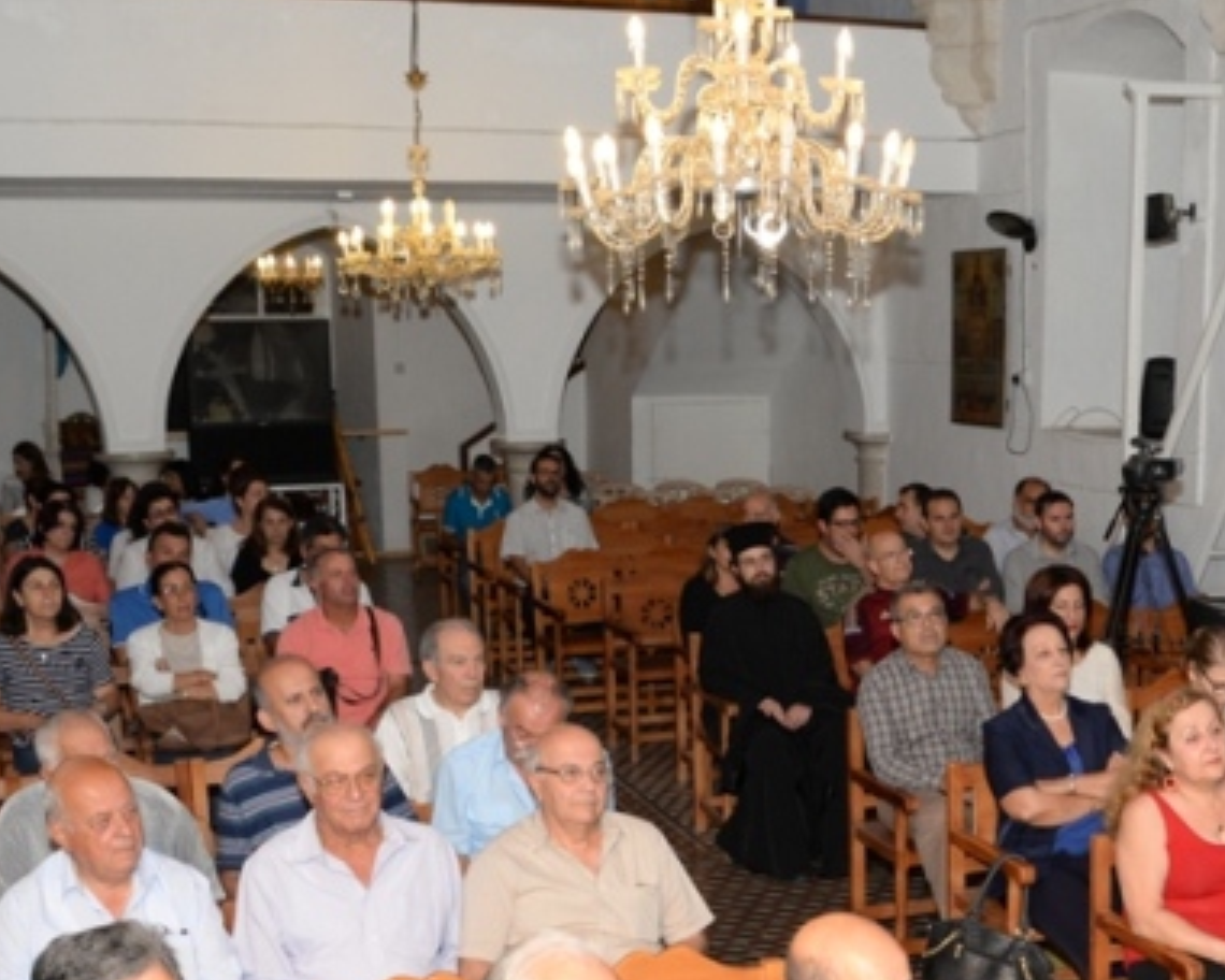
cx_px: 877
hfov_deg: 32.6
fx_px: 2067
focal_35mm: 57
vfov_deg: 25.9
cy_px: 869
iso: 800
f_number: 5.6
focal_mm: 24
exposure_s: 1/100
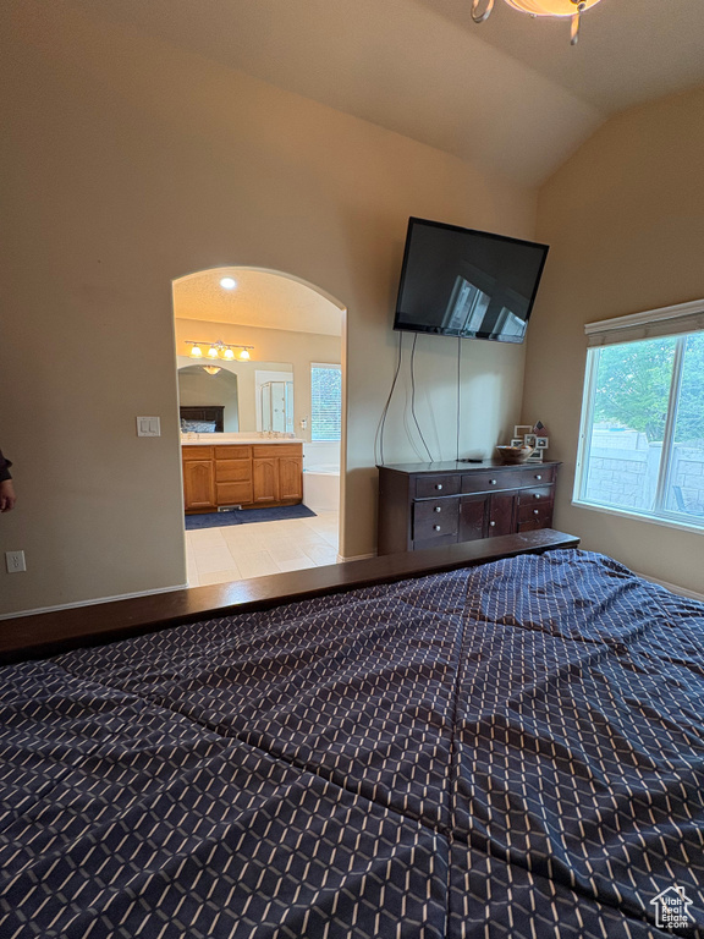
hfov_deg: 85.7
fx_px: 380
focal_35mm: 14
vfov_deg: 102.1
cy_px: 470
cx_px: 352
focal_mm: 2.22
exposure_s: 1/60
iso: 200
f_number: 2.2
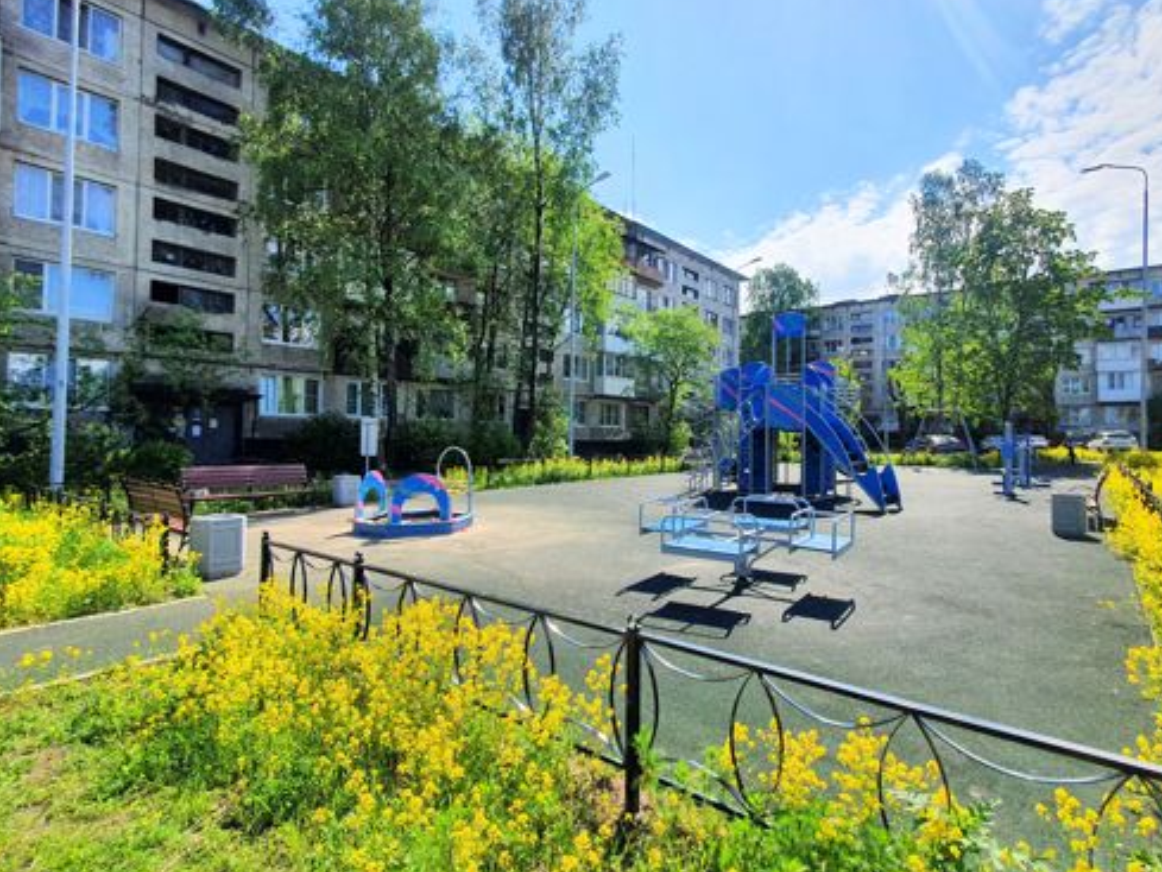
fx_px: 571
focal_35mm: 17
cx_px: 658
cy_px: 418
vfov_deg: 74.7
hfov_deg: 90.5
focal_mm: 1.8
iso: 50
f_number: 2.2
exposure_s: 1/1728
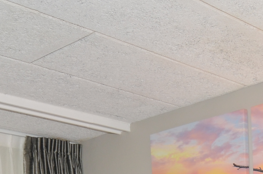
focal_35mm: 79
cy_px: 366
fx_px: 576
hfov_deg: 24.9
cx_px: 241
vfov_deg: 14.0
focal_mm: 12
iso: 320
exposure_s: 1/60
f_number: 5.6
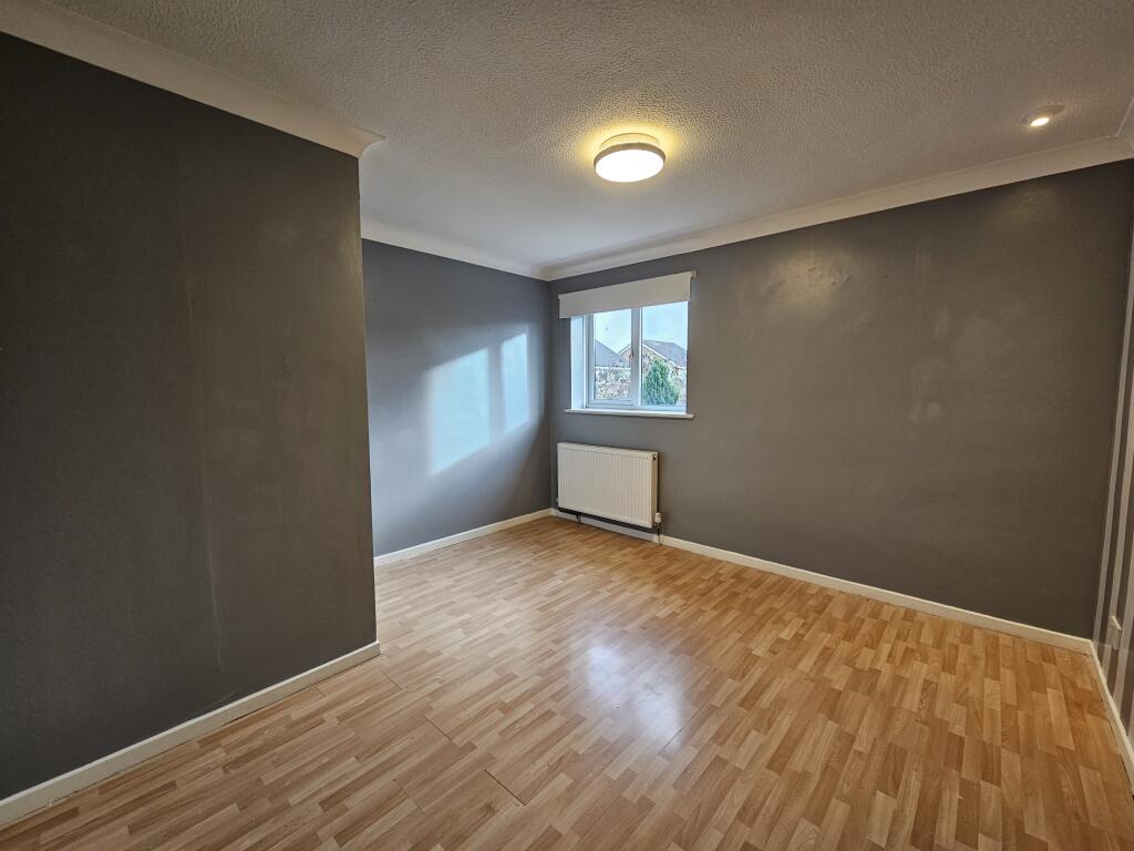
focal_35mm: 13
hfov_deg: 106.2
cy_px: 426
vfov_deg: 89.9
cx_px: 567
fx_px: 426
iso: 125
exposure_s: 1/50
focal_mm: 2.2
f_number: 2.2
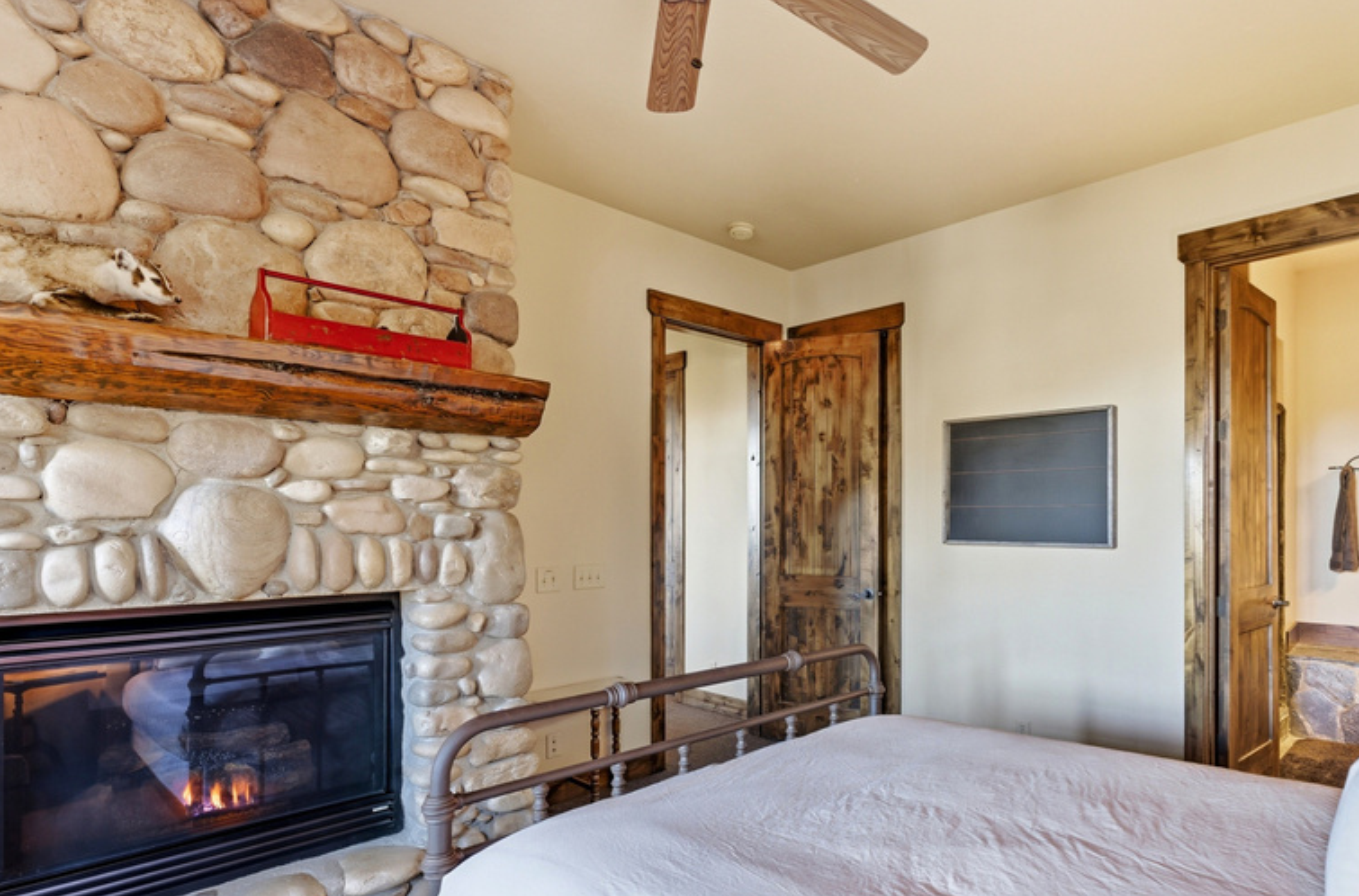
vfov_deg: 63.6
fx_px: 715
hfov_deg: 85.5
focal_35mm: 19
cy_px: 536
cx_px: 846
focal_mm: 14
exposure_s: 1/1250
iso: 500
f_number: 5.6
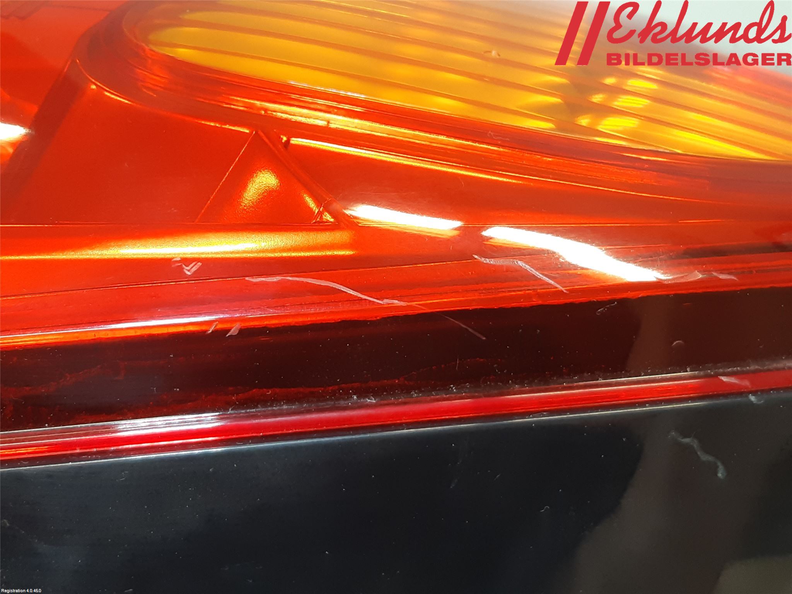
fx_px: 595
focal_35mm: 26
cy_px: 297
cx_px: 396
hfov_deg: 67.3
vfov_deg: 53.1
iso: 100
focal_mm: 3.93
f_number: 1.7
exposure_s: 1/50
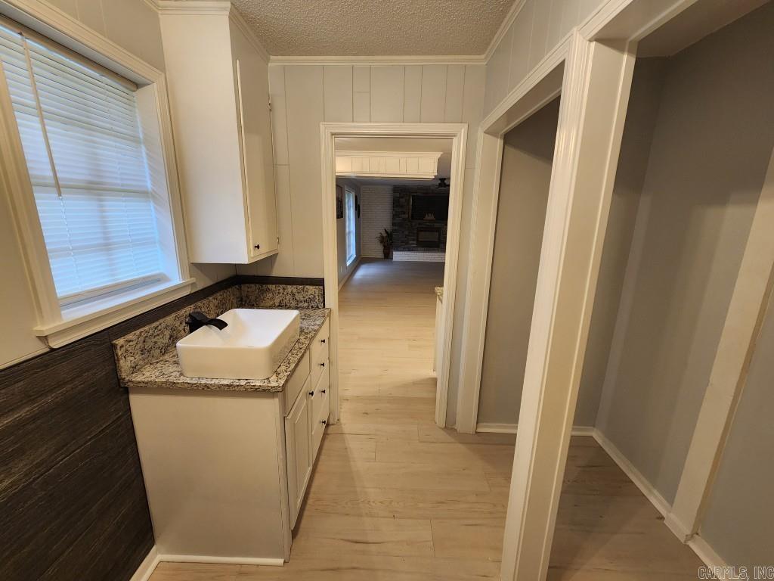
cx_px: 387
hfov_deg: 106.2
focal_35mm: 13
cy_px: 290
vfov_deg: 89.9
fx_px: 291
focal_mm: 2.2
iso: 200
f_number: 2.2
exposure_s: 1/60
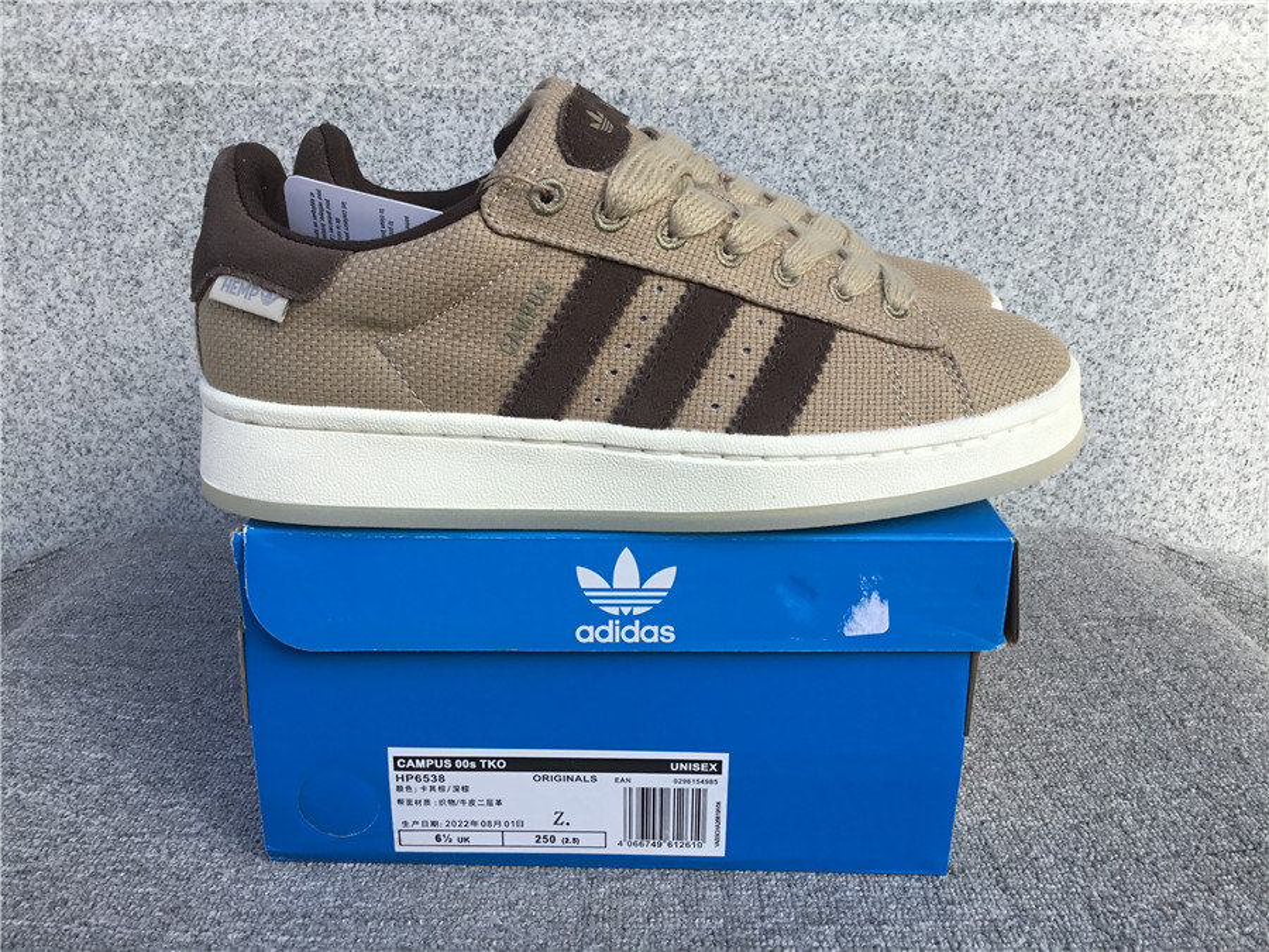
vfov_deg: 45.4
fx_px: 1136
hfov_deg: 58.4
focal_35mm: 31
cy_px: 476
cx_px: 634
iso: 25
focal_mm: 3.3
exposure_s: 1/468
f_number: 2.4
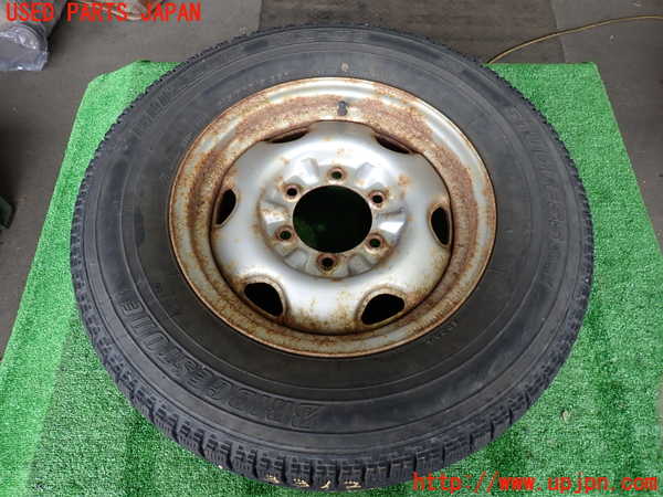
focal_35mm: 25
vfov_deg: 54.9
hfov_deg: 69.4
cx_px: 332
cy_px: 248
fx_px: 479
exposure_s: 1/60
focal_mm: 4.5
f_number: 2
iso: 100
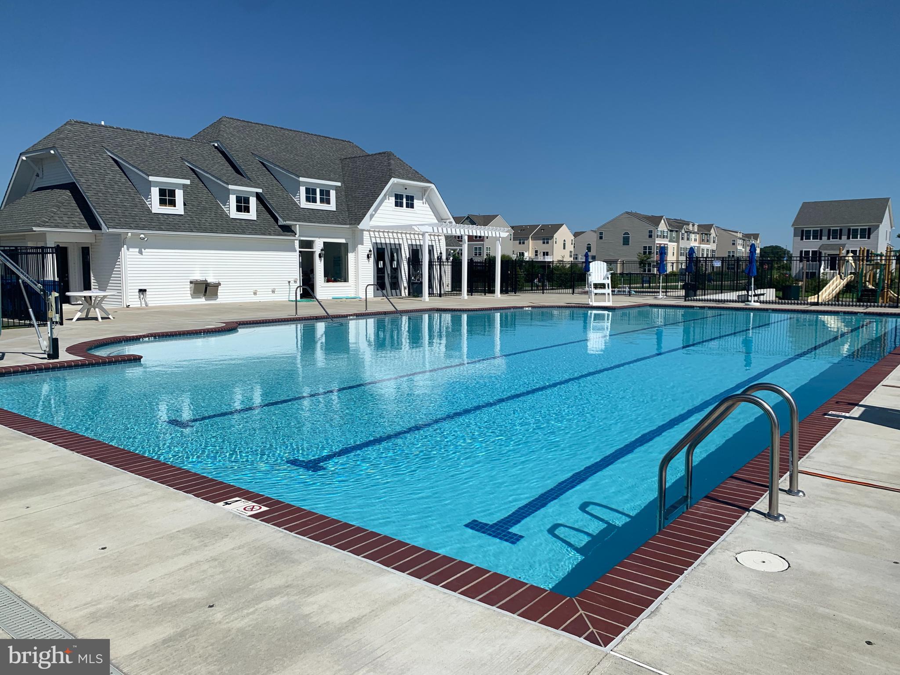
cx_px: 450
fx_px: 676
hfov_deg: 67.3
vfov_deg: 53.1
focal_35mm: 26
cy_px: 338
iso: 25
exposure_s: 1/5405
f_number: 1.8
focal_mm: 4.25
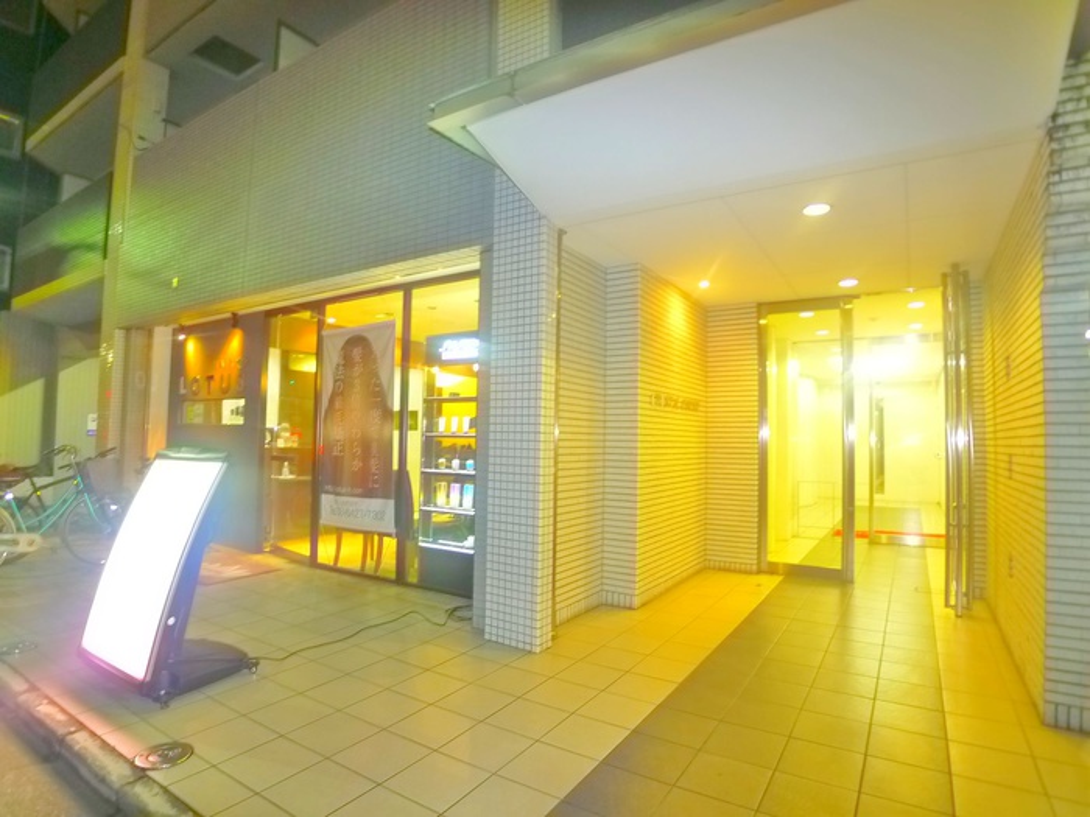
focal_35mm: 24
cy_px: 408
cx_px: 545
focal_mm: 5.1
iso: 400
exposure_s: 1/6
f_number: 2
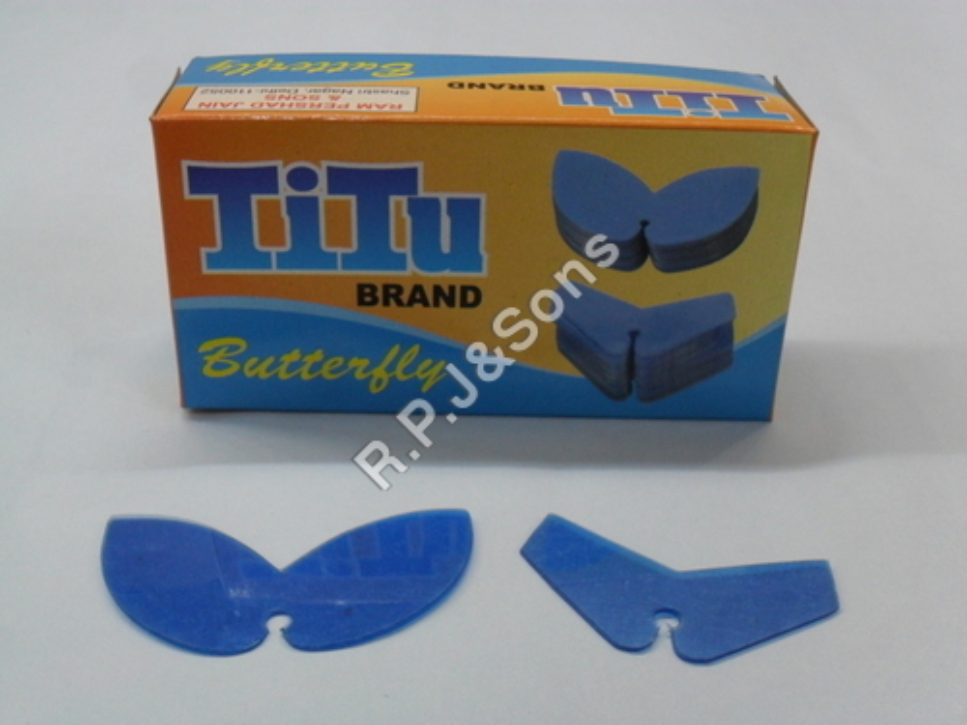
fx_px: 1229
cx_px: 484
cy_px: 362
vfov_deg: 32.9
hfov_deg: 42.9
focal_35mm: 44
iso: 200
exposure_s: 1/8
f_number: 4.5
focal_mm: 7.8
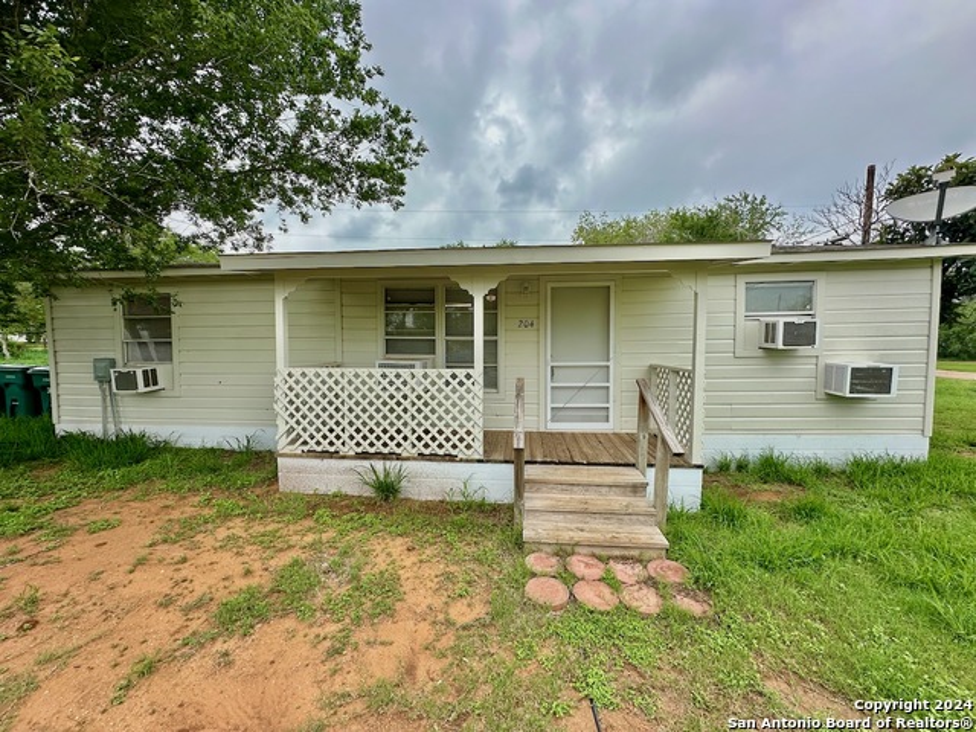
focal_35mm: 14
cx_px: 488
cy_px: 366
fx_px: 395
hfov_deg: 102.1
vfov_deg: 85.7
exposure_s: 1/1006
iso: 40
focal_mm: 2.22
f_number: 2.2
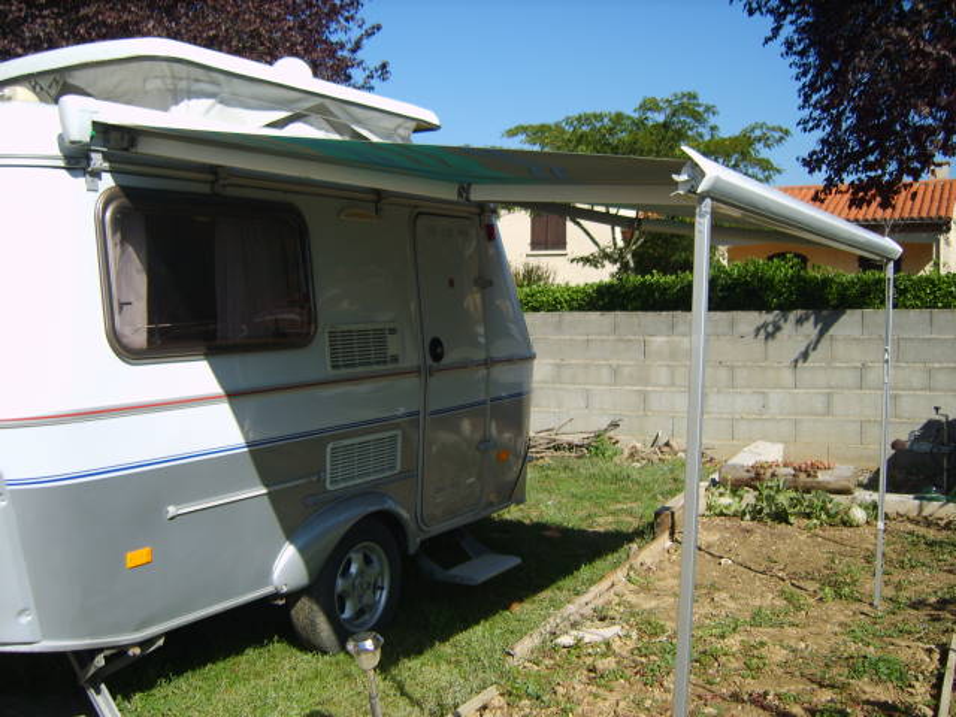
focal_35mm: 35
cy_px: 358
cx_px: 478
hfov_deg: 52.6
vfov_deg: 40.7
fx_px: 967
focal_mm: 7.4
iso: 50
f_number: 7.1
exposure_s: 1/180
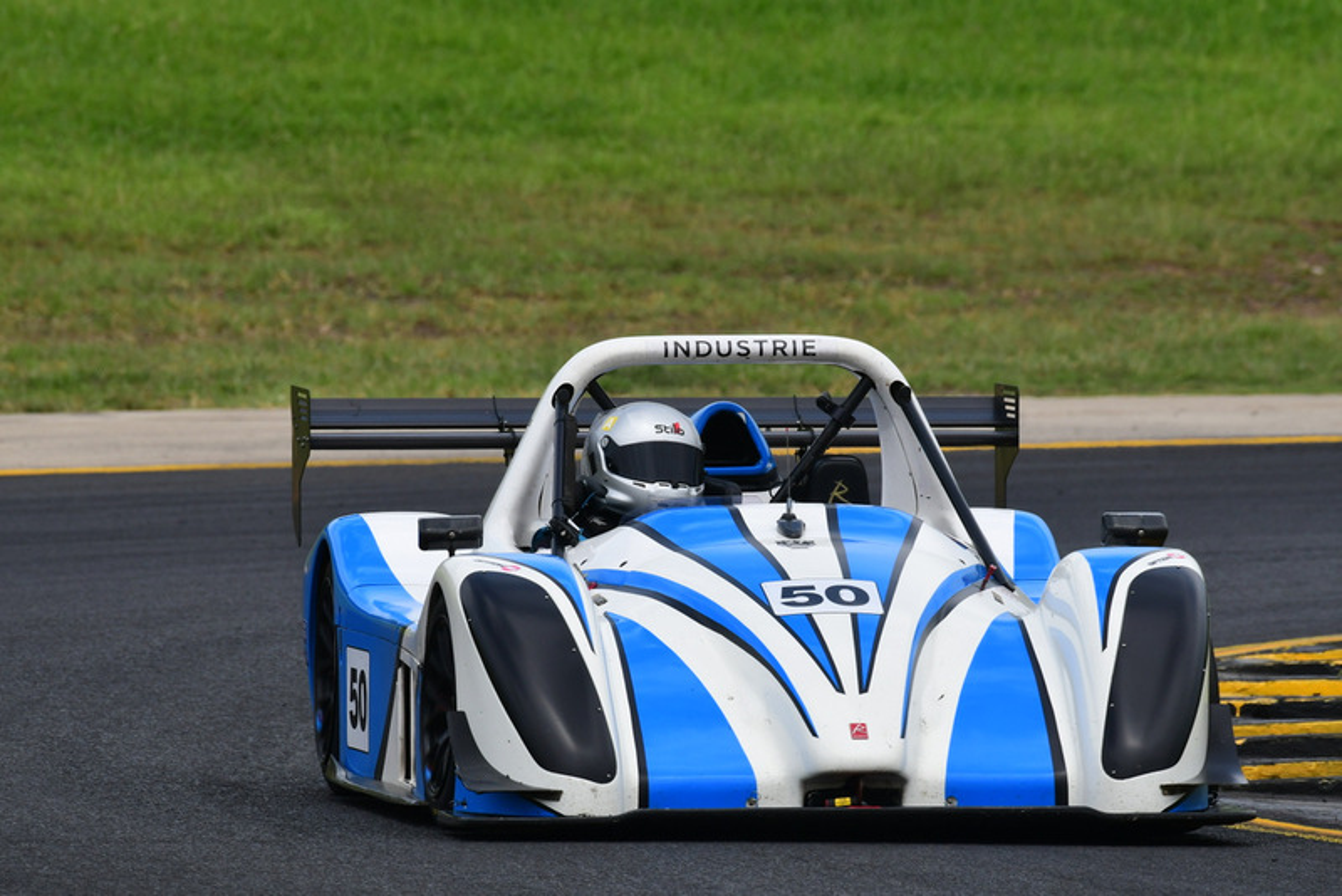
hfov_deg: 3.4
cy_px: 448
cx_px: 671
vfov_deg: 2.2
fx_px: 22933
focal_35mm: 615
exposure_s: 1/640
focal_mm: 410
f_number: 11
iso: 400
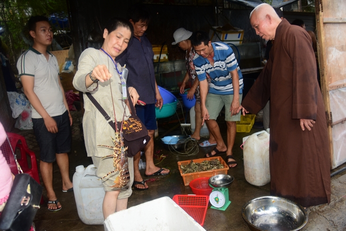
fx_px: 288
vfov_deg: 43.6
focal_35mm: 30
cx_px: 173
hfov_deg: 61.9
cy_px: 116
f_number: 4
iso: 320
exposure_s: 1/100
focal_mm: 30
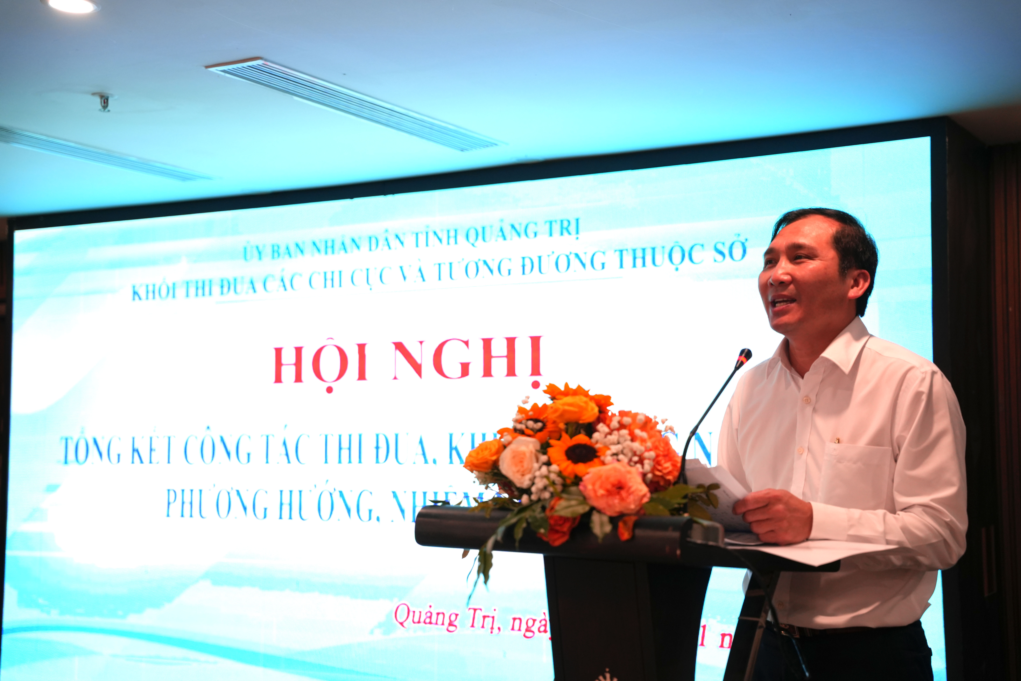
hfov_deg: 38.7
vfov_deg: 26.4
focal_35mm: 51
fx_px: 1452
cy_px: 340
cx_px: 510
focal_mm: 51.2
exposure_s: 1/320
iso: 800
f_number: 2.8
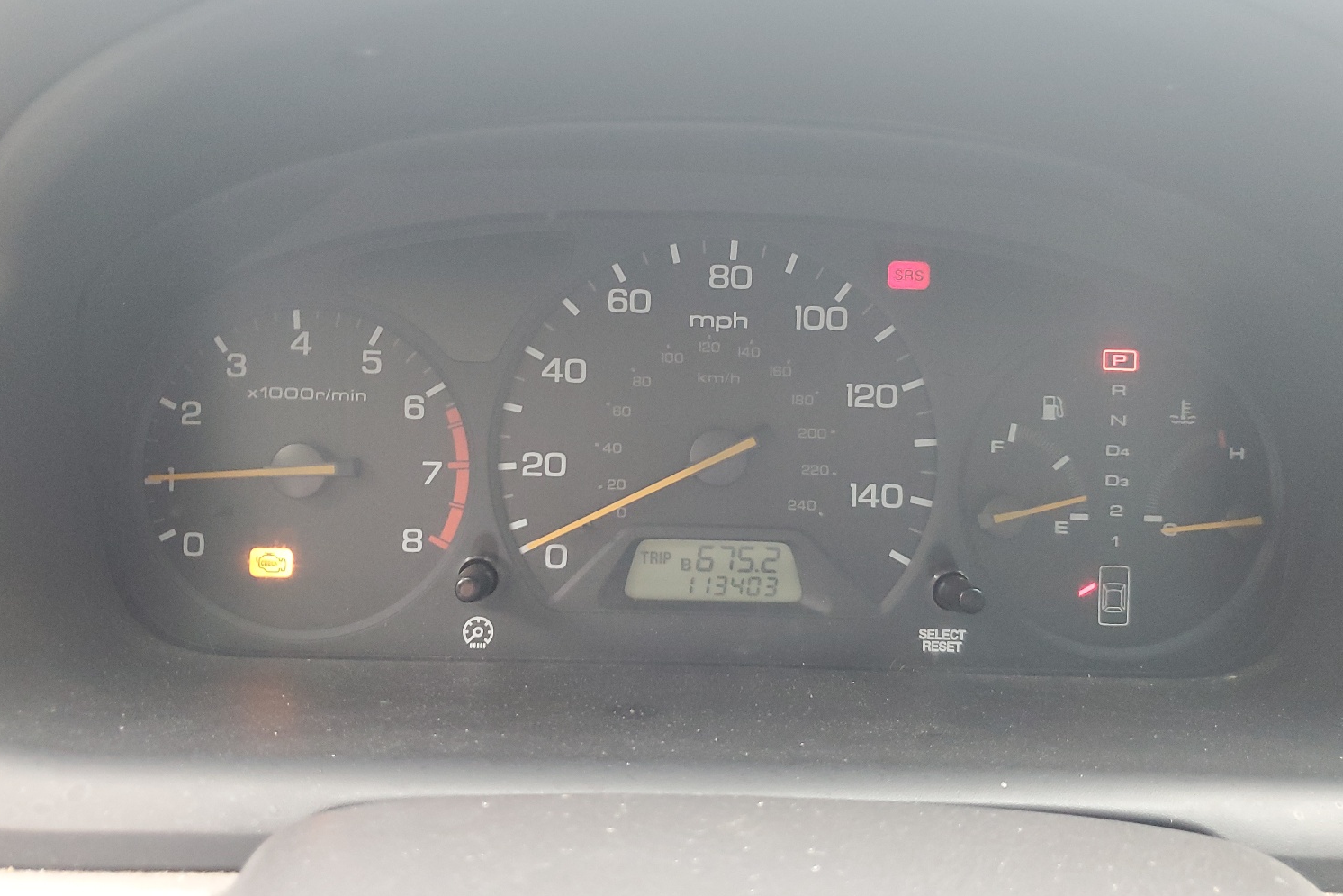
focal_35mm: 29
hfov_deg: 63.6
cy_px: 453
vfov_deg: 45.0
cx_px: 696
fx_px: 1082
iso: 240
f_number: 1.5
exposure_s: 1/60.2
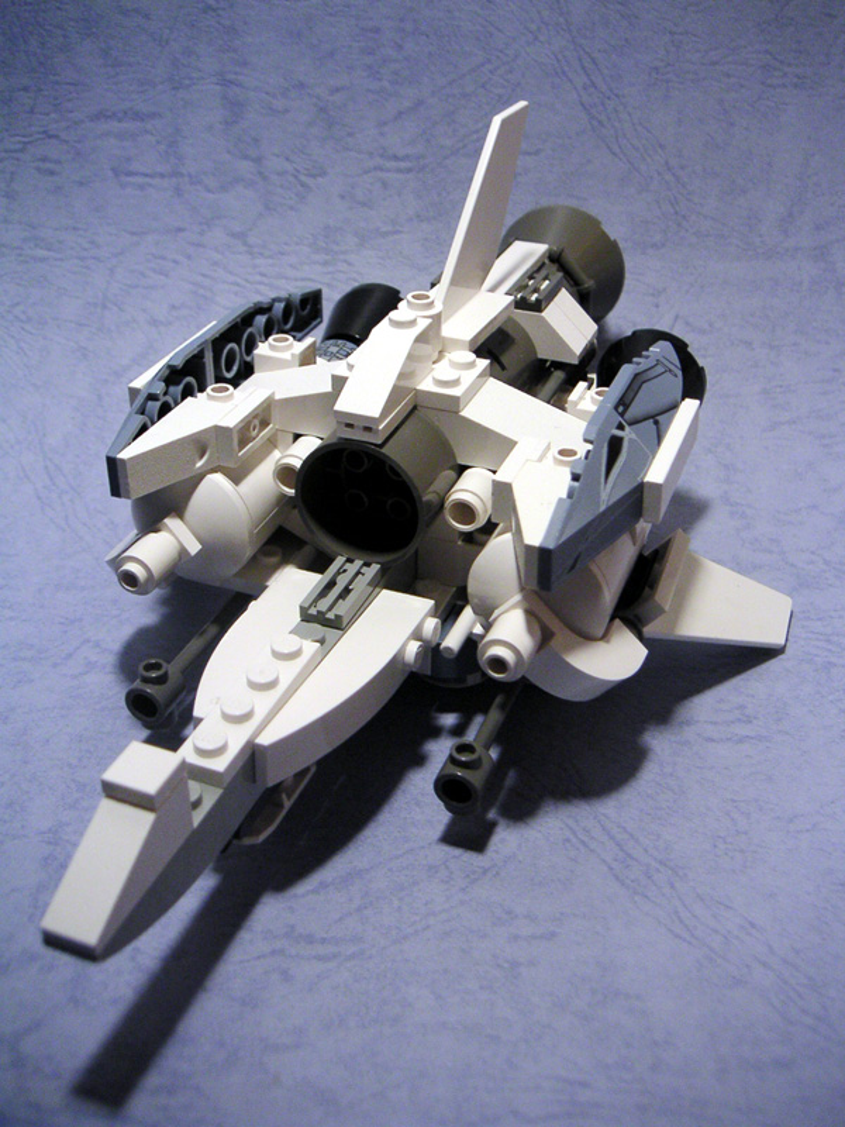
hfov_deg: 37.7
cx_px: 422
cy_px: 564
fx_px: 1237
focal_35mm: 38
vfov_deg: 49.0
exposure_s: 1/45
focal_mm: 6
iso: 80
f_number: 2.8
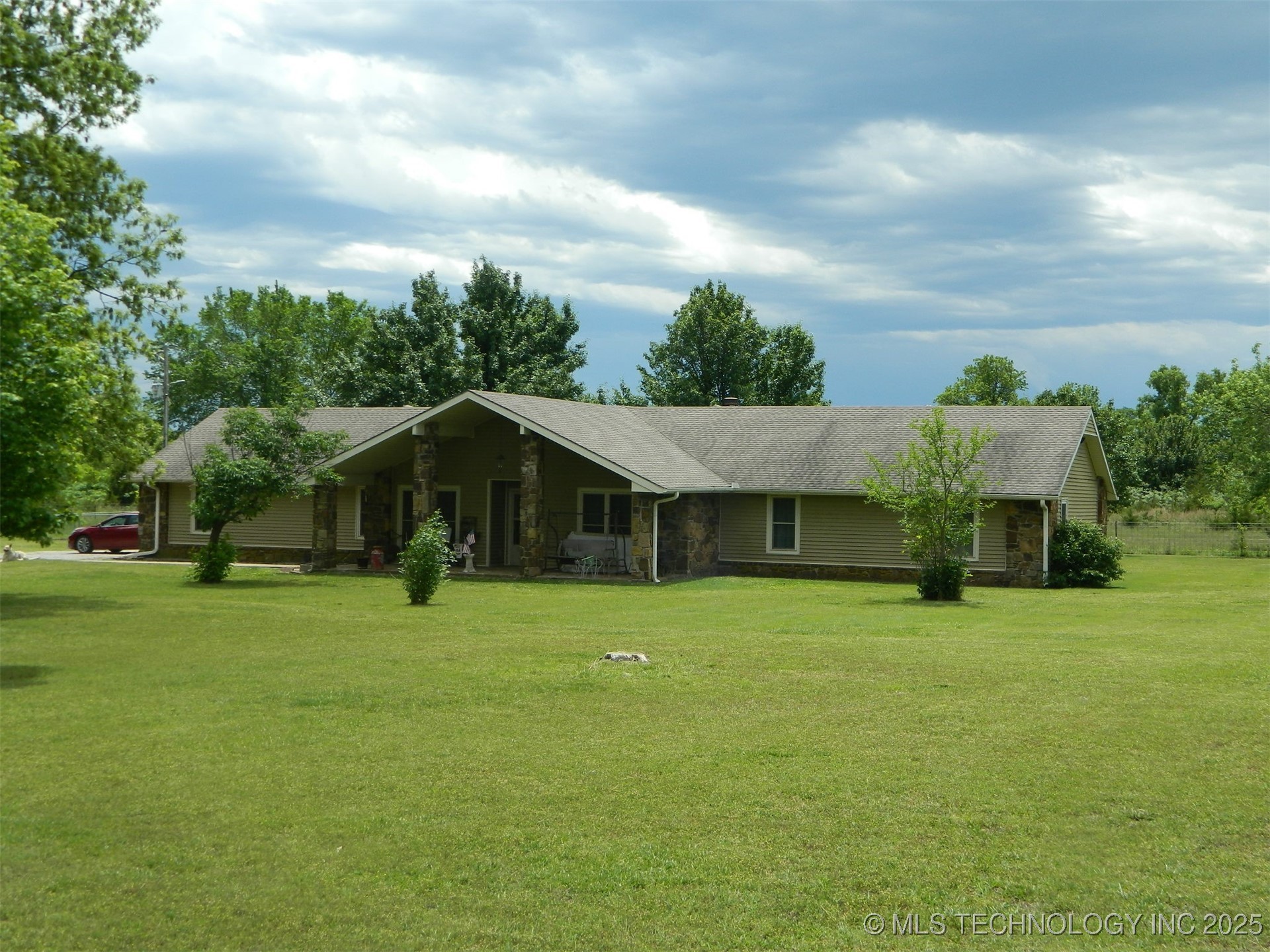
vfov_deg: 30.9
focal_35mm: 47
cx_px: 635
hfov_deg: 40.4
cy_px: 476
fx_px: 1724
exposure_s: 1/800
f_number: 3.6
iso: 80
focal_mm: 8.4
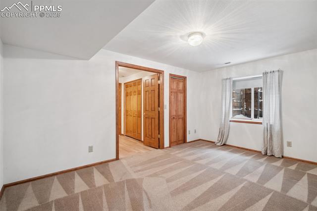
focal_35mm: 16
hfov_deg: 96.8
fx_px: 141
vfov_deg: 73.7
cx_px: 158
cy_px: 106
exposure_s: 1/1.25
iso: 100
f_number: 6.3
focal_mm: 16
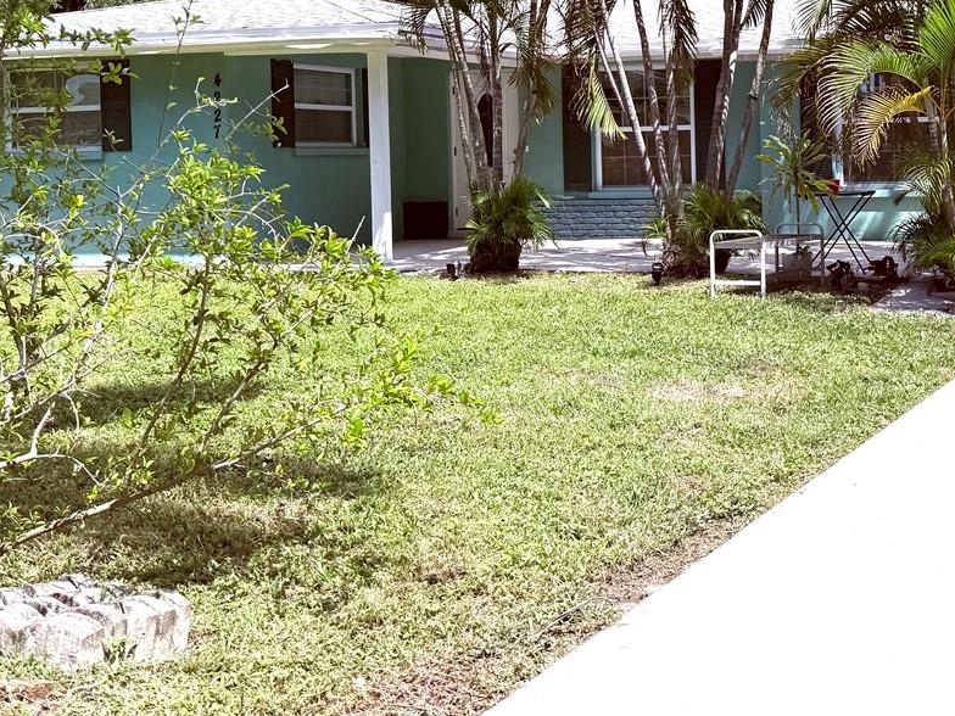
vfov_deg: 29.1
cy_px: 156
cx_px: 808
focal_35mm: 49
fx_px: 1352
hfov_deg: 37.1
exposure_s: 1/7353
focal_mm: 6.76
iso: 80
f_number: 1.78
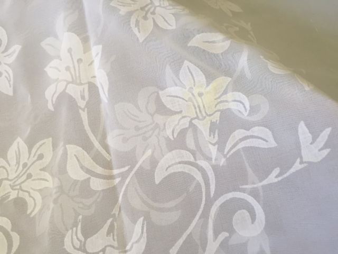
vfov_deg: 48.2
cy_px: 127
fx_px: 283
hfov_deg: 61.7
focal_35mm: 29
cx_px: 169
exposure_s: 1/40
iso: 32
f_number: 2.2
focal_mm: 4.15
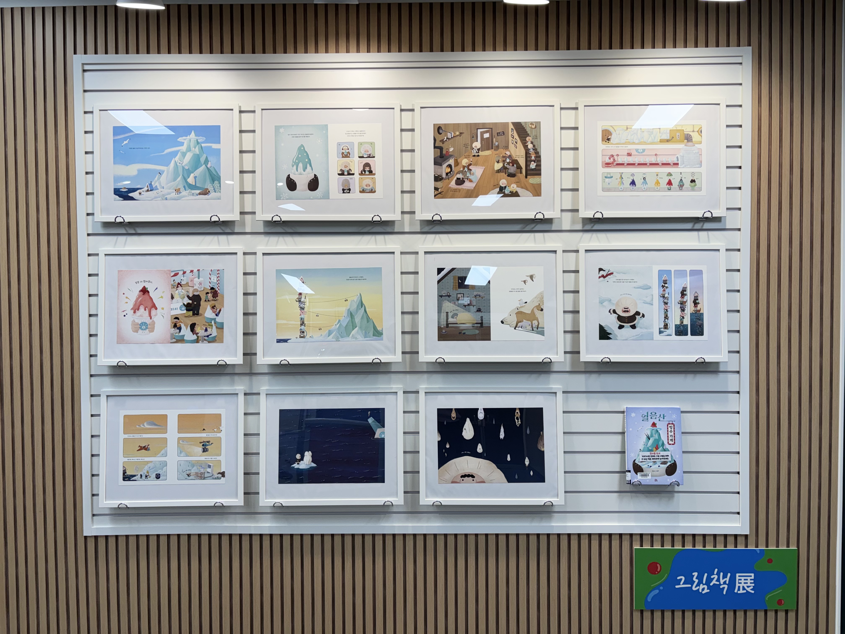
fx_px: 635
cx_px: 422
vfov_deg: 53.1
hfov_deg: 67.3
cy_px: 317
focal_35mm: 26
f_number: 1.6
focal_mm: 5.96
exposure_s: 1/120
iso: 40
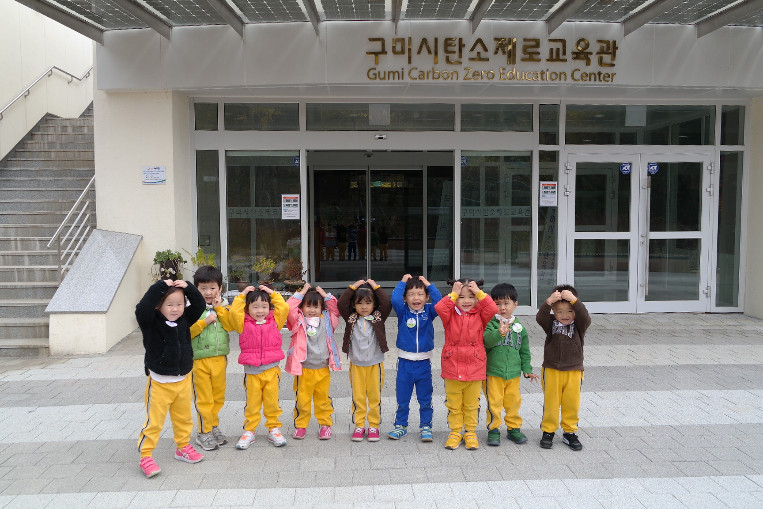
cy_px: 254
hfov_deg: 61.9
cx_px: 382
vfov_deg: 43.6
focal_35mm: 30
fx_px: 636
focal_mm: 20
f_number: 4.5
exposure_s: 1/200
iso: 100
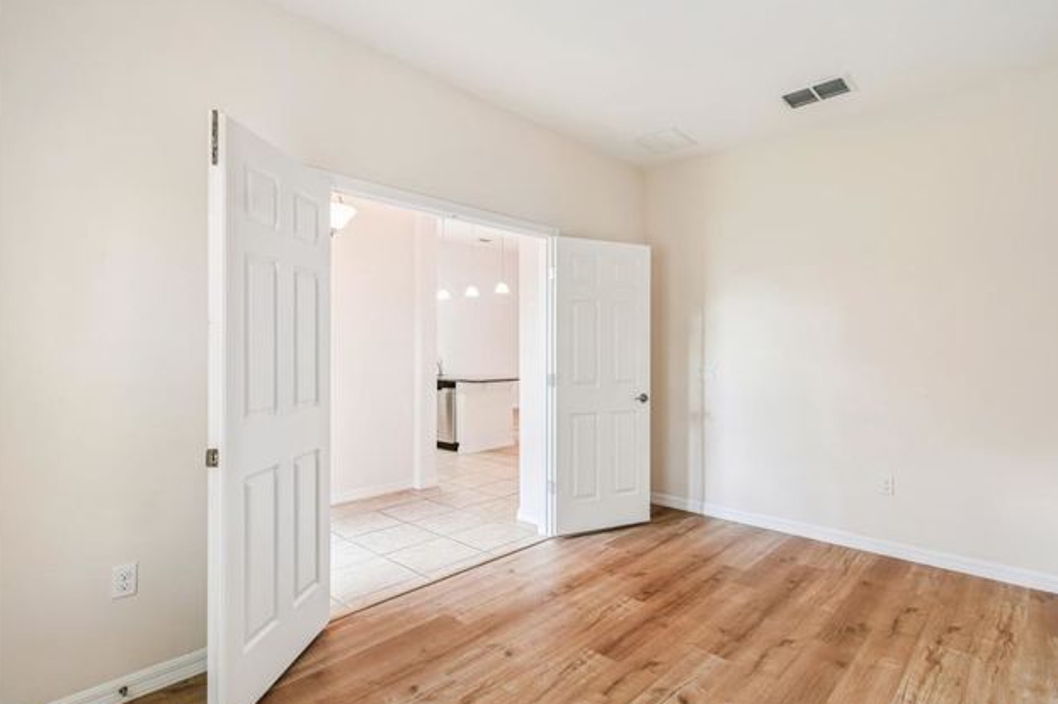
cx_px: 589
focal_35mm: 17
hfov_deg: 92.9
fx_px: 499
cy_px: 365
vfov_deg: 70.4
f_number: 7.1
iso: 100
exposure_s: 1/4
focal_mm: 10
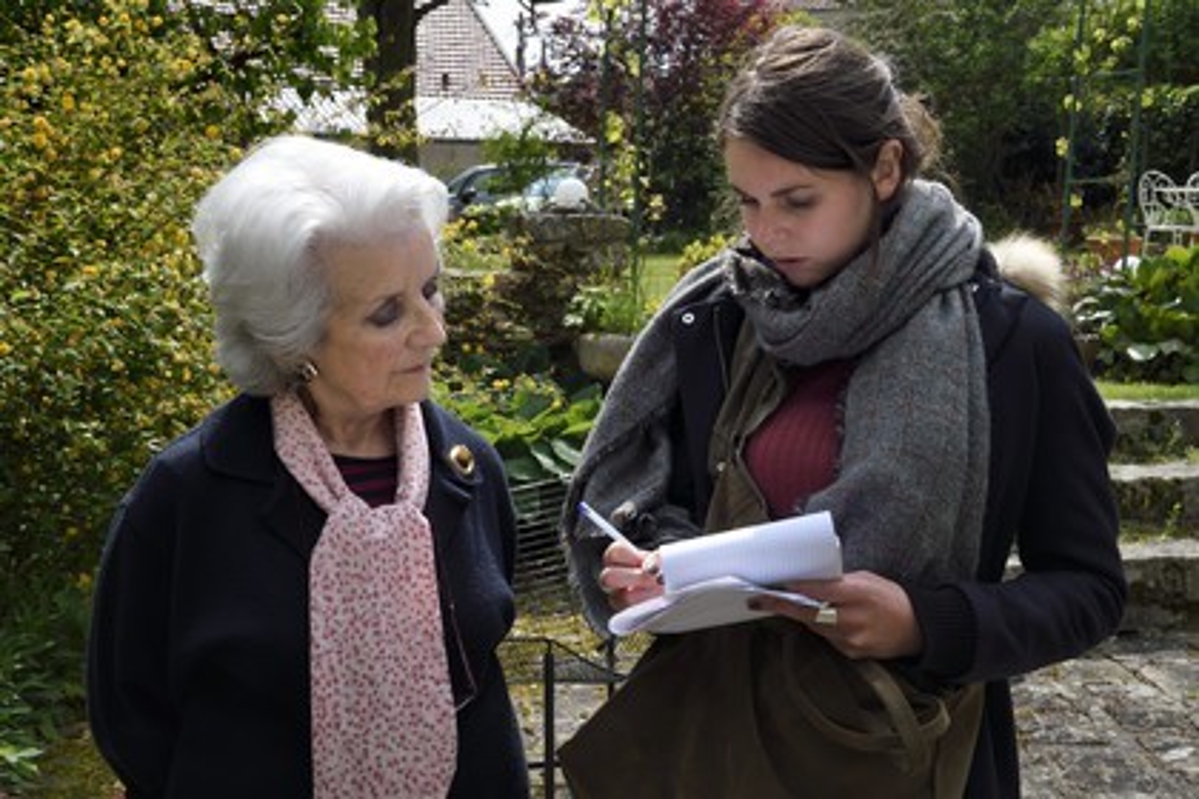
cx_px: 600
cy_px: 400
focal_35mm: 44
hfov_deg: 44.5
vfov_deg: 30.5
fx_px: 1465
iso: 160
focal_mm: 44
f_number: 20
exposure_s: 1/60
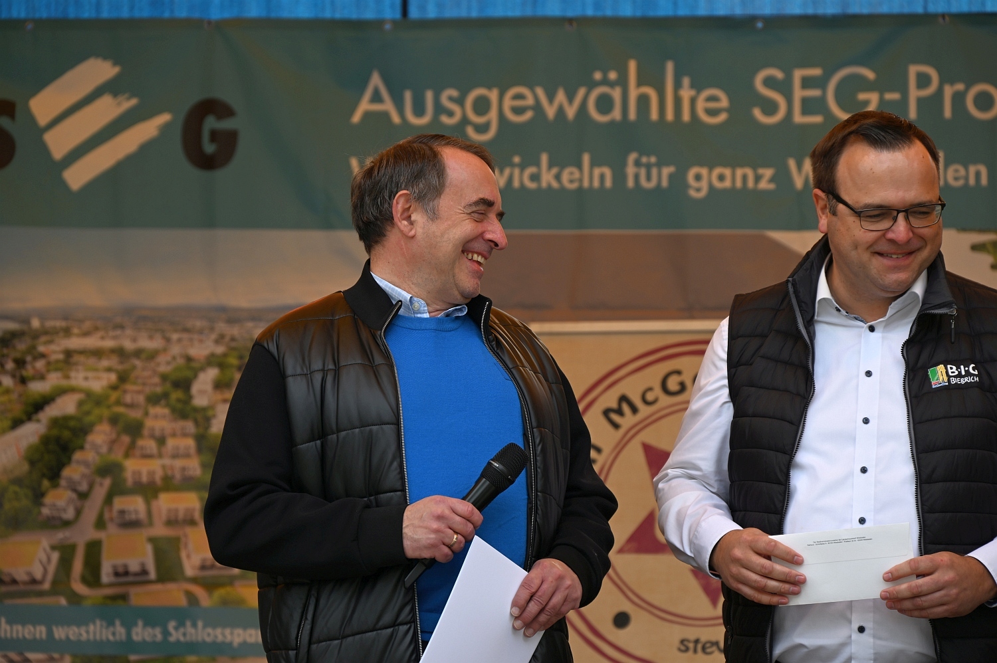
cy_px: 332
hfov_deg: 14.2
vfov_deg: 9.4
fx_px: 4013
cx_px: 498
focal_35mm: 145
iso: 100
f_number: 6.3
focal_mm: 145
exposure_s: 1/80
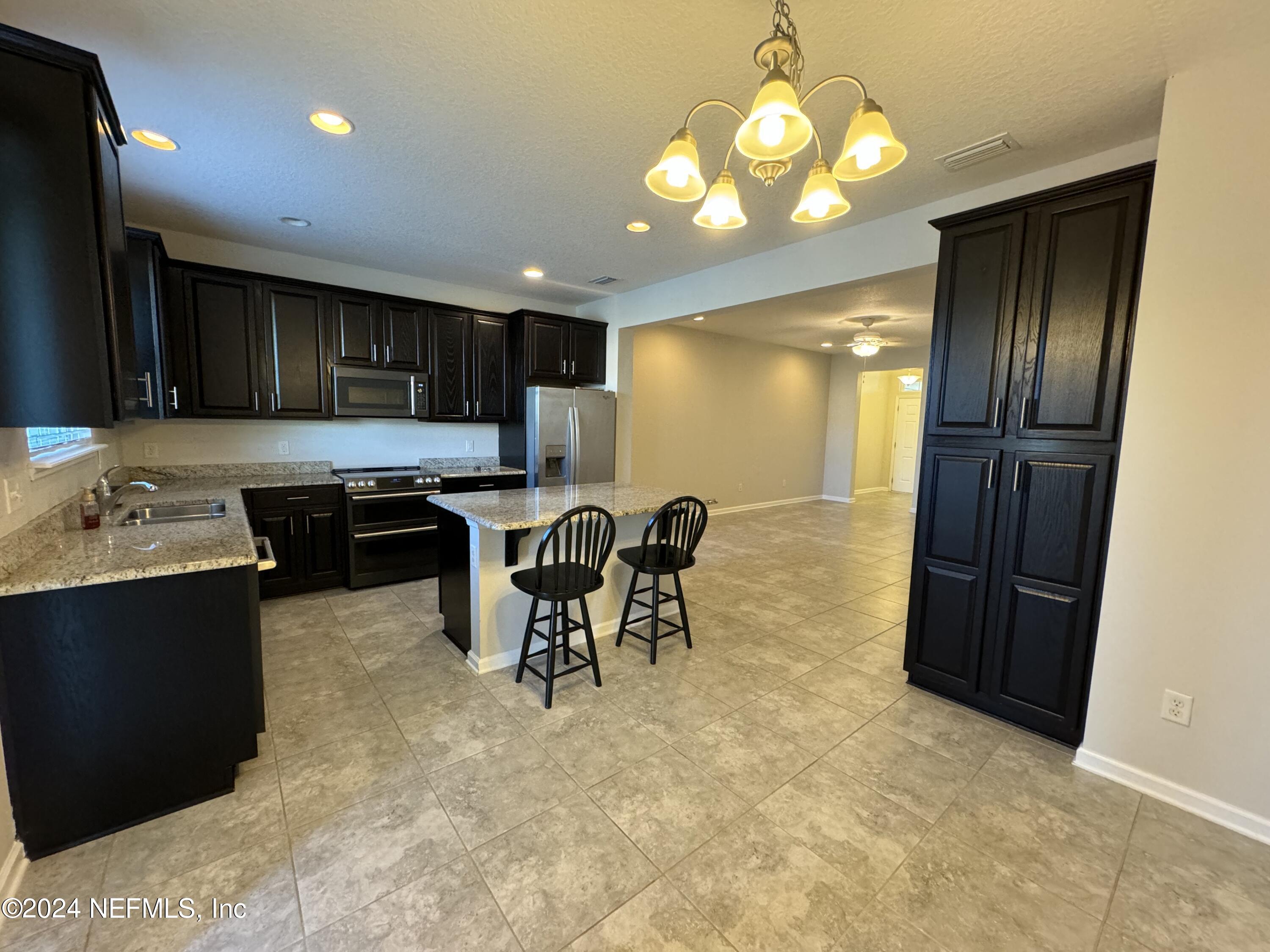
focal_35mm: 14
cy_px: 476
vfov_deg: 85.7
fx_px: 514
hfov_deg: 102.1
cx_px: 635
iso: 400
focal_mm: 2.22
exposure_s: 1/60
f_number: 2.2
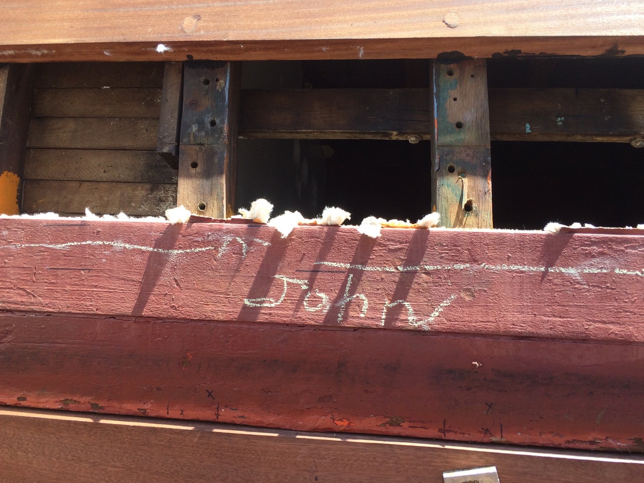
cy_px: 243
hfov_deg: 58.4
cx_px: 321
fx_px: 577
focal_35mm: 31
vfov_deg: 45.4
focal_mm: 4.15
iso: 32
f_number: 2.2
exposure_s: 1/391
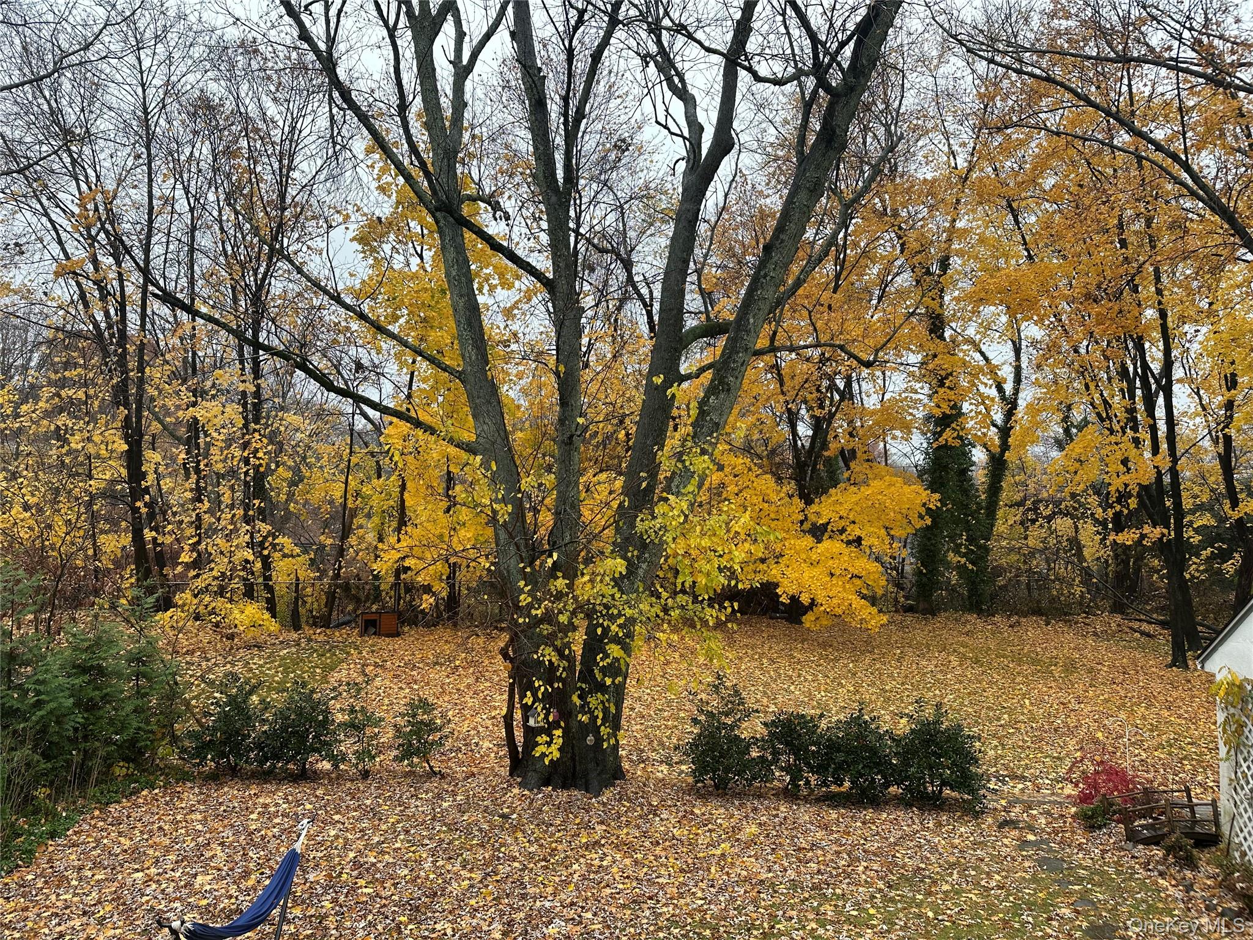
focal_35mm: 24
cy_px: 470
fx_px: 869
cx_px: 626
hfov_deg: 71.6
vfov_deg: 56.8
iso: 64
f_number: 1.78
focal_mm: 6.86
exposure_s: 1/234
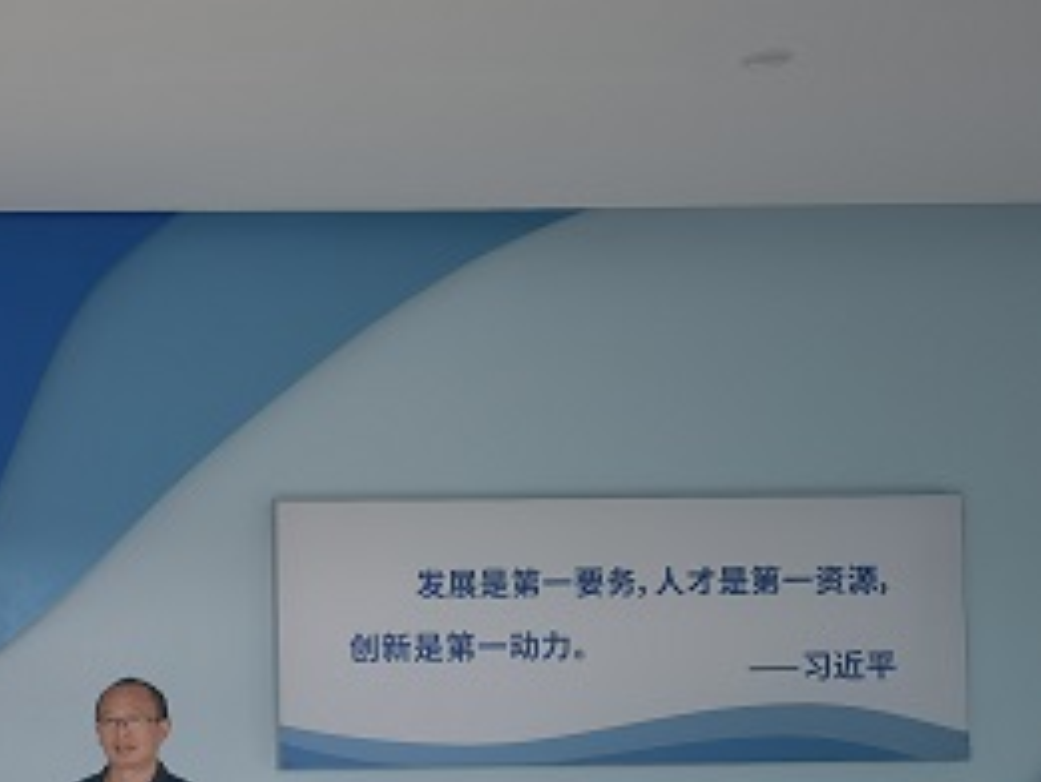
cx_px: -64
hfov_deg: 28.7
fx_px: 1865
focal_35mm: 62
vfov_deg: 23.1
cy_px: 694
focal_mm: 6.67
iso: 125
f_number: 1.9
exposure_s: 1/100
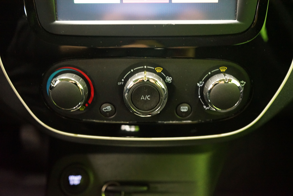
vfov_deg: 41.1
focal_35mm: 32
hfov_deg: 58.7
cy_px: 98
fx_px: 260
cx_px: 146
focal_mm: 32
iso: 6400
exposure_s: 1/8
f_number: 4
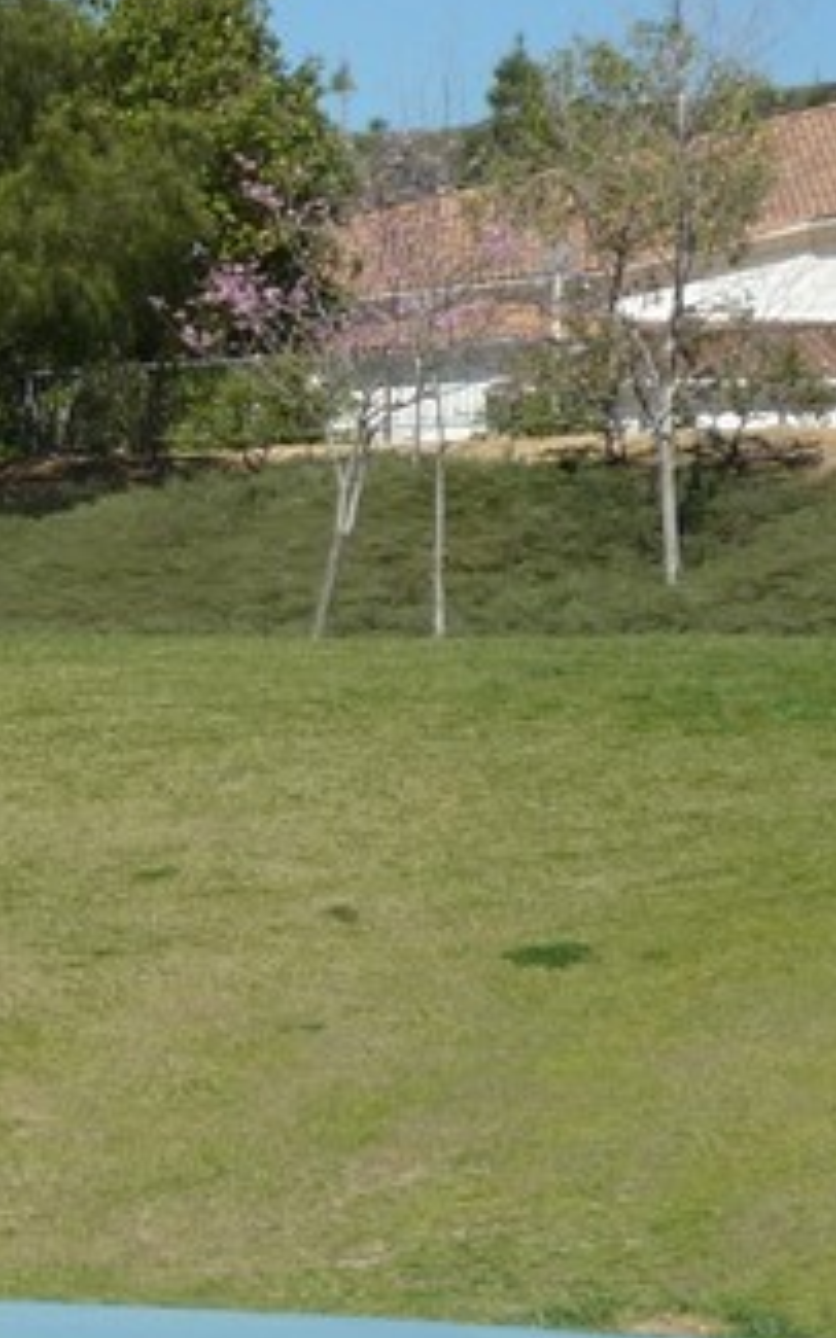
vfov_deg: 14.2
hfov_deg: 8.4
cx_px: -861
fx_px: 5361
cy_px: 667
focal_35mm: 147
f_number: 5
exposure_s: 1/800
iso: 100
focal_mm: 7.8
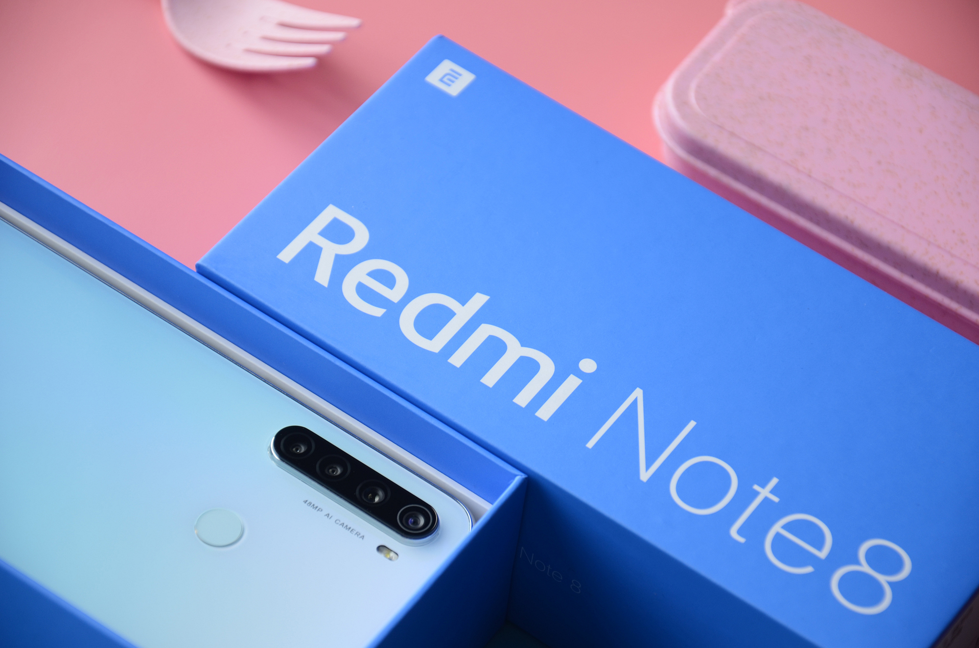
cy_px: 324
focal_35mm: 158
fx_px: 4274
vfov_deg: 8.7
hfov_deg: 13.1
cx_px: 490
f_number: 5.6
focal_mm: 105
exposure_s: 1/125
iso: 200
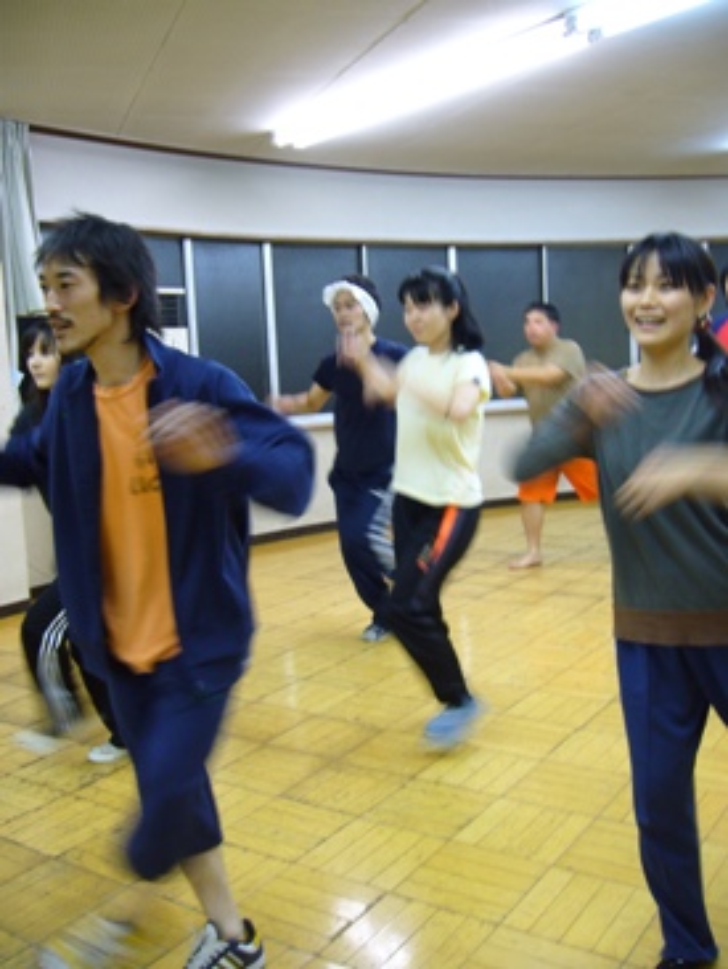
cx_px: 364
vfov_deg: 52.6
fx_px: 980
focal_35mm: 35
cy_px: 484
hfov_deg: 40.7
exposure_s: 1/20
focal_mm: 5.8
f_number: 2.8
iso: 100
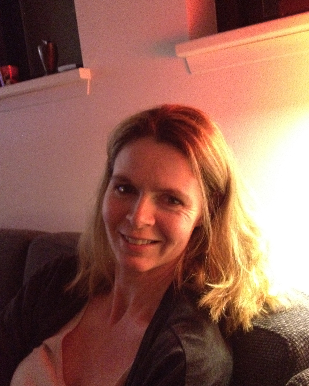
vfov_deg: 49.1
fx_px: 423
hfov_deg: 40.1
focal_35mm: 37
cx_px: 155
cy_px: 205
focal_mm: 4.28
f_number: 2.4
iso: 800
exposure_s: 1/15
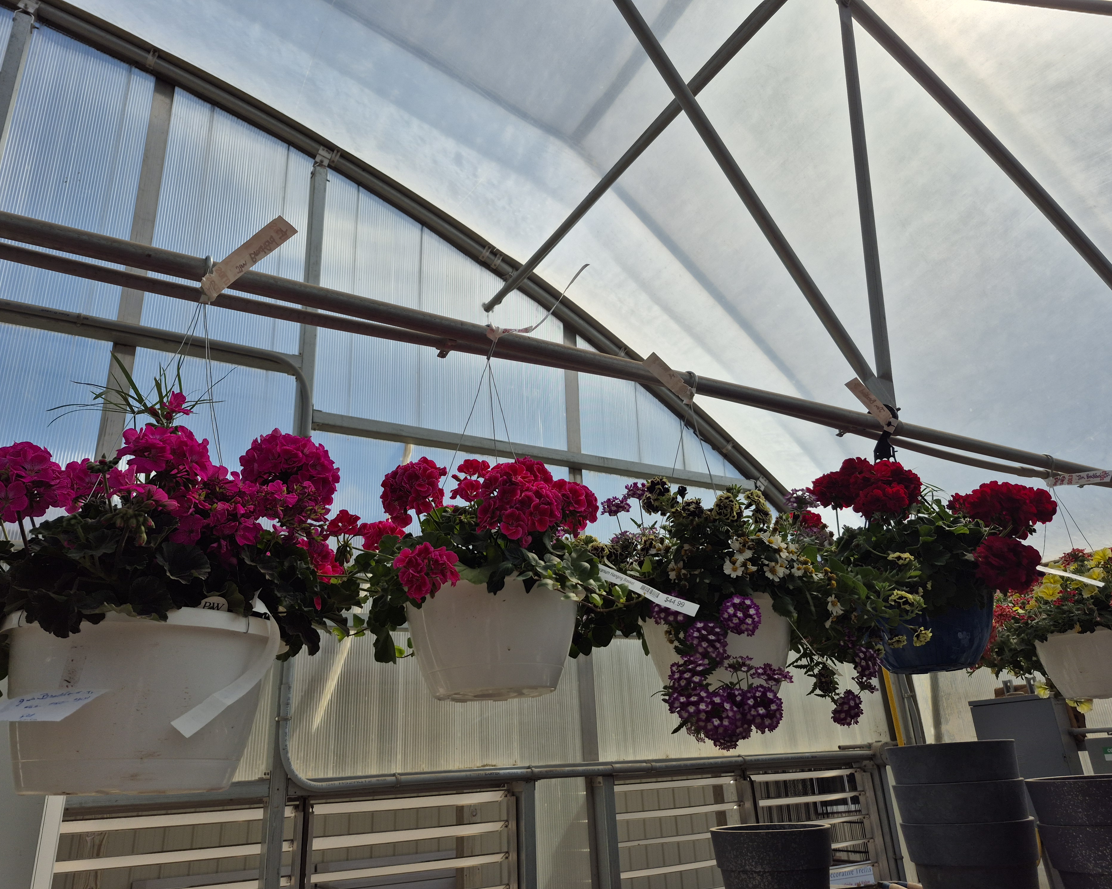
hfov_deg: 70.3
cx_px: 562
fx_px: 790
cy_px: 445
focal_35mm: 24
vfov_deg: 58.8
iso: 25
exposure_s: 1/6368
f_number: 1.8
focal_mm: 5.4
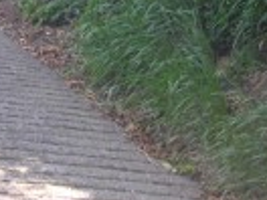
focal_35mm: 121
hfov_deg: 15.9
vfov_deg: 11.3
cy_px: -175
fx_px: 933
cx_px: -12
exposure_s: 1/200
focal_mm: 5.7
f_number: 2.9
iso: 100
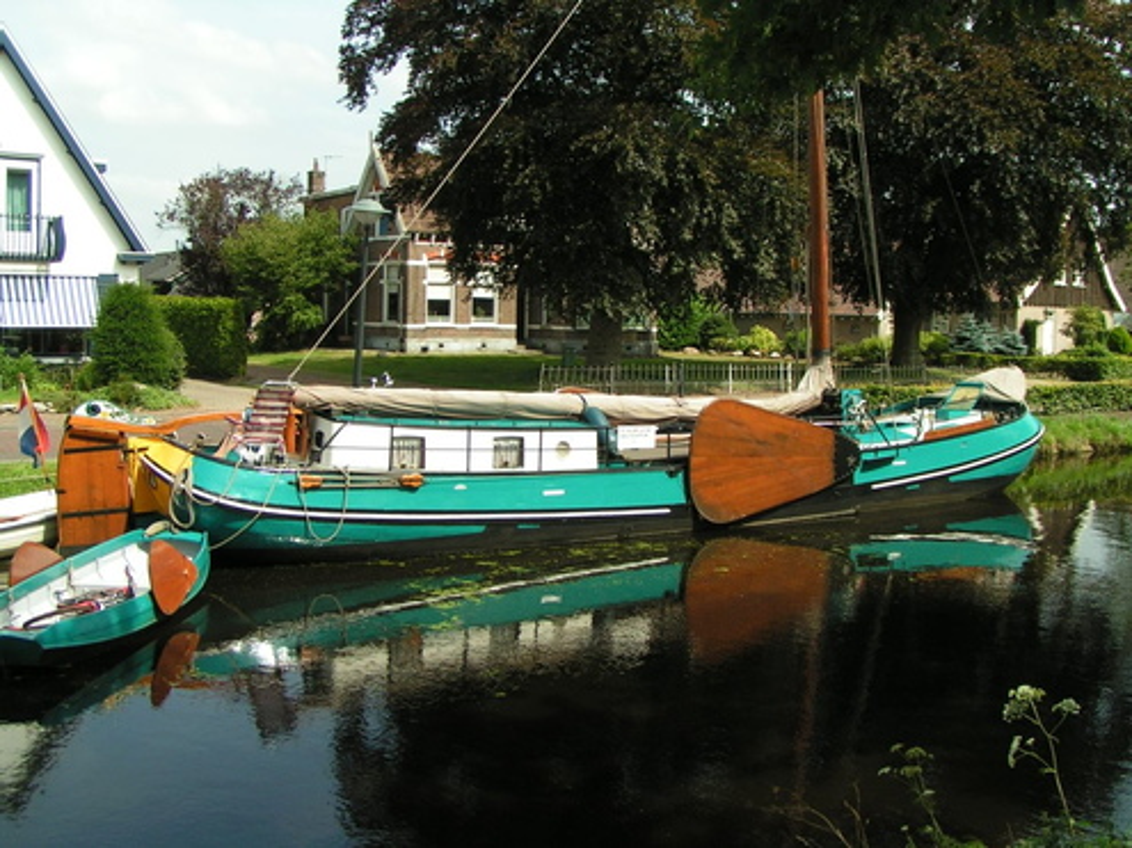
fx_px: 1242
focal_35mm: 38
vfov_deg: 37.7
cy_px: 424
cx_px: 566
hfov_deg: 49.0
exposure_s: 1/250
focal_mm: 5.8
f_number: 5.6
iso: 50
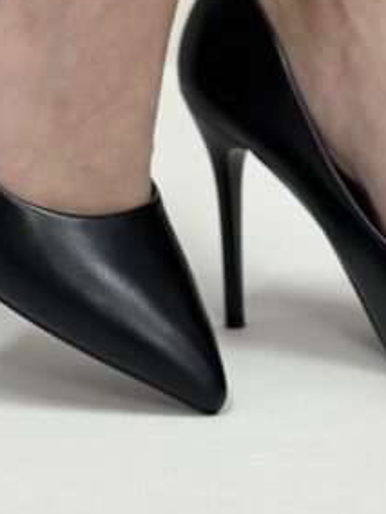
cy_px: -112
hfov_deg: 11.0
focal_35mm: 135
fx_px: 2007
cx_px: 301
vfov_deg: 14.1
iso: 160
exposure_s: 1/100
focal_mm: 6.86
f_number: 1.78
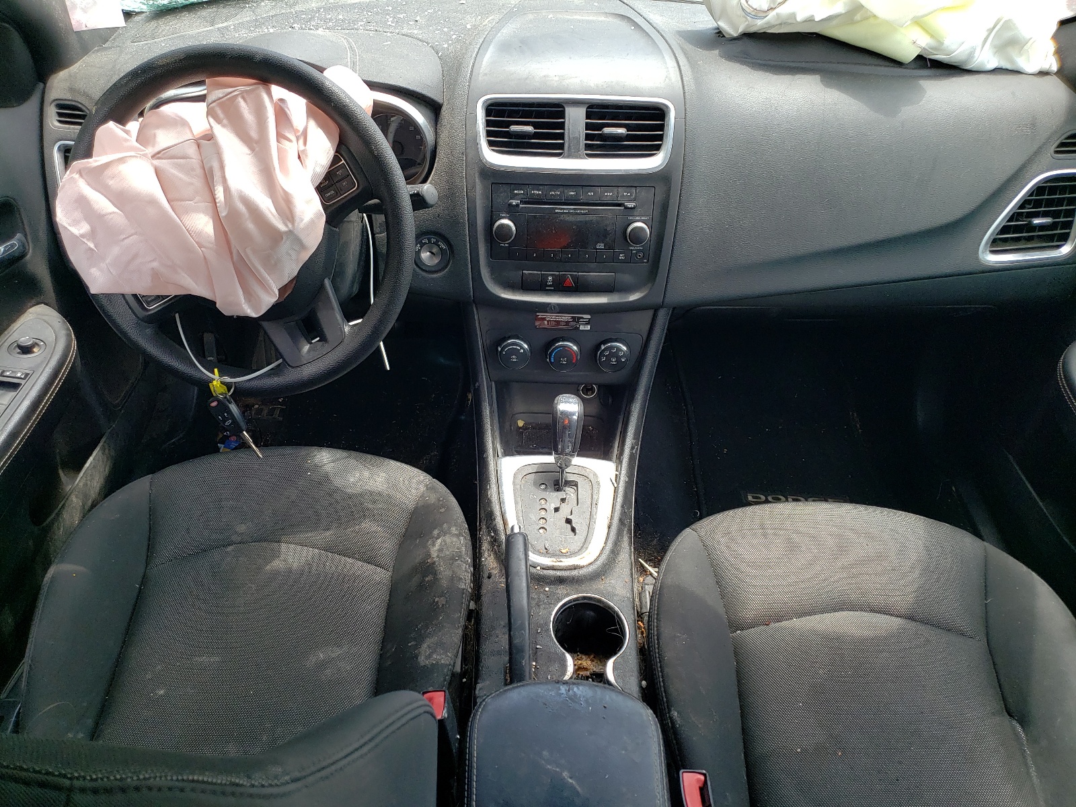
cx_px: 538
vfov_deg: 53.1
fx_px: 808
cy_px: 404
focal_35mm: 26
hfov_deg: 67.3
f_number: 1.5
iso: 50
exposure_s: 1/323
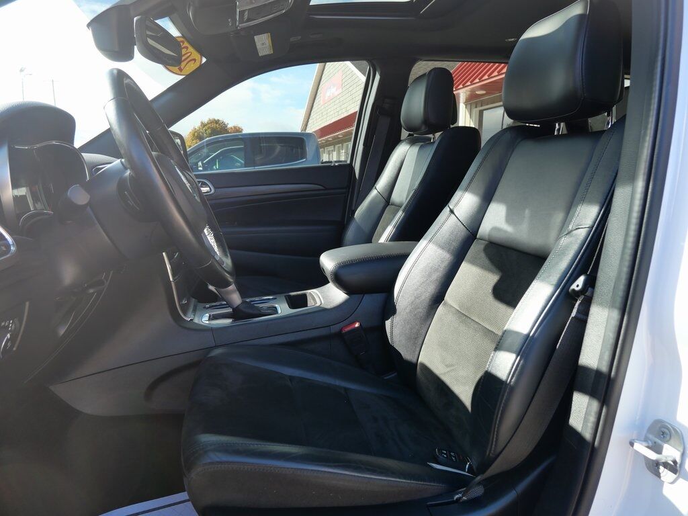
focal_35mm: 24
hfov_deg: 71.6
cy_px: 258
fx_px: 477
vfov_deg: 56.8
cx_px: 344
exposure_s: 1/160
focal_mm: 12
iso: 200
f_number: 4.5
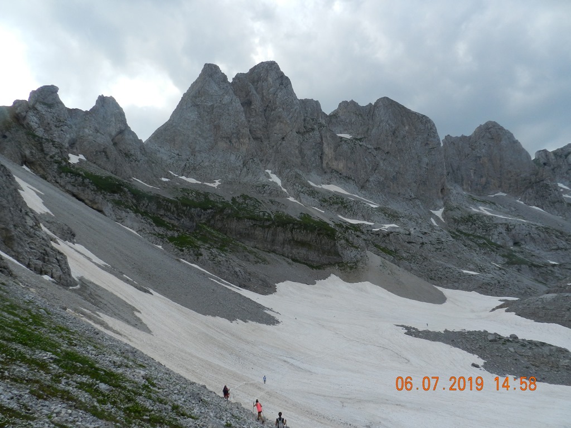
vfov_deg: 58.9
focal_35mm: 23
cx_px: 286
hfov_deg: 73.9
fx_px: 379
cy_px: 214
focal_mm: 4
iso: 160
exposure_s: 1/1000
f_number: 4
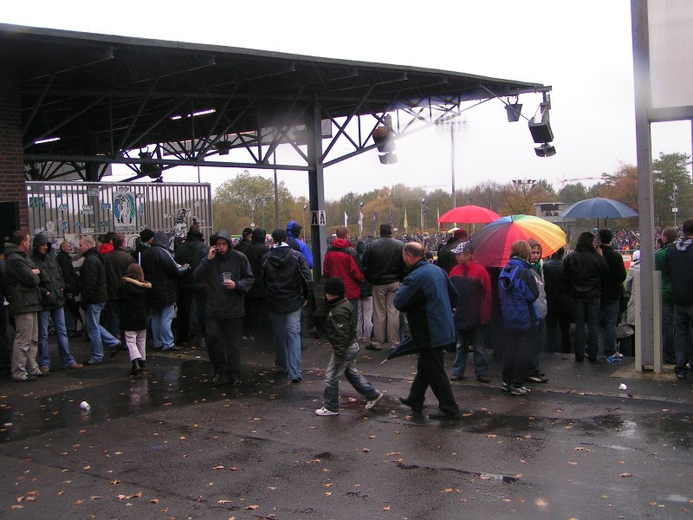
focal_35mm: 38
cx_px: 346
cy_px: 260
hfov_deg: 49.0
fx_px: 761
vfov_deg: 37.7
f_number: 4
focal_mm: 5.8
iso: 50
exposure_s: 1/100
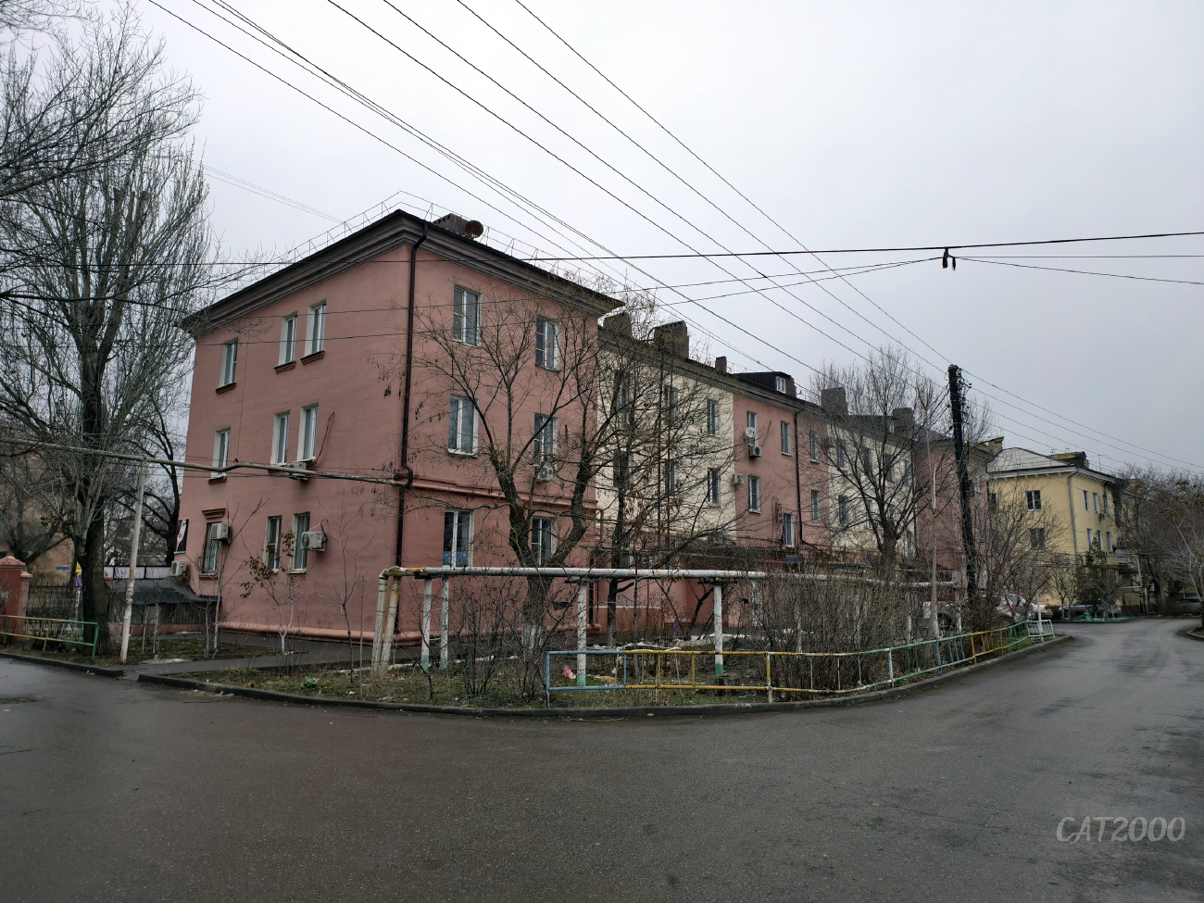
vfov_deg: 58.9
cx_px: 602
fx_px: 800
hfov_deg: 73.9
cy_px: 452
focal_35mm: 23
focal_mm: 6.54
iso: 72
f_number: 1.57
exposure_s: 1/1770
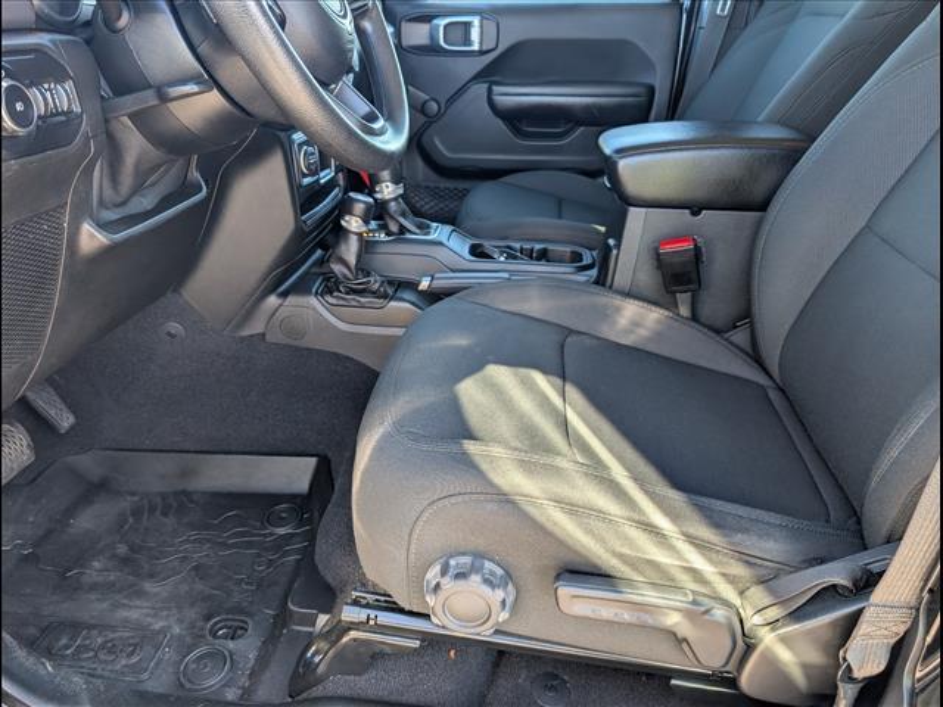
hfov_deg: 71.6
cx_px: 472
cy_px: 354
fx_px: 654
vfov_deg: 56.8
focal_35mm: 24
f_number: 1.68
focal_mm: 6.9
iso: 204
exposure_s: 1/303
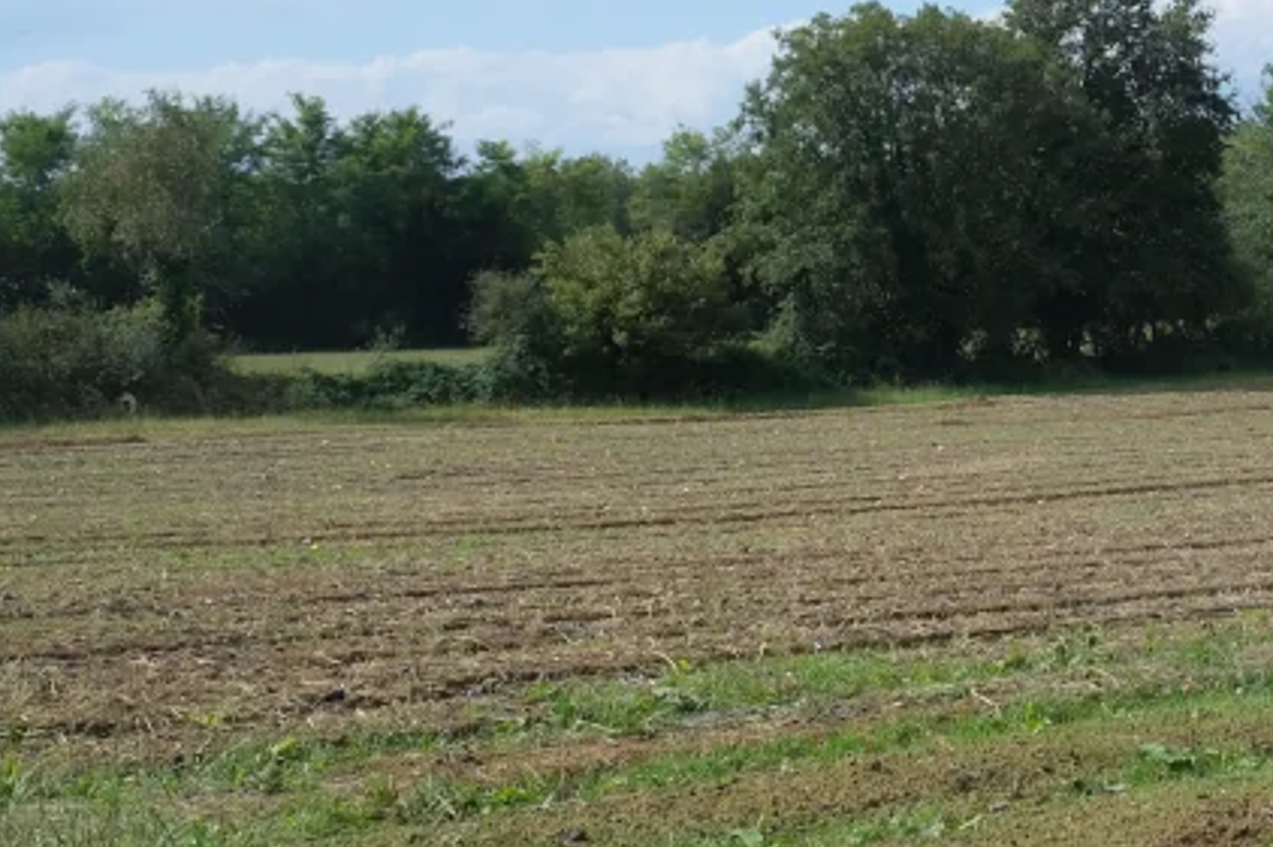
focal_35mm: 64
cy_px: 433
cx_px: 1376
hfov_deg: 28.7
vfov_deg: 21.2
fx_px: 2262
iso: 320
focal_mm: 18
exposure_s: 1/550
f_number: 8
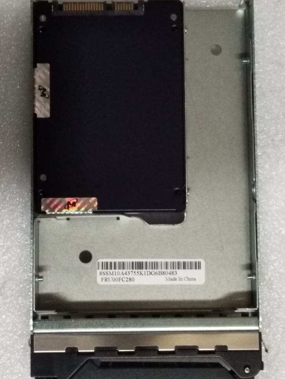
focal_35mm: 30
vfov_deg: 59.9
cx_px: 135
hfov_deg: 46.8
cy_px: 180
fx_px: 329
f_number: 2
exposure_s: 1/25
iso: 400
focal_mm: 3.88
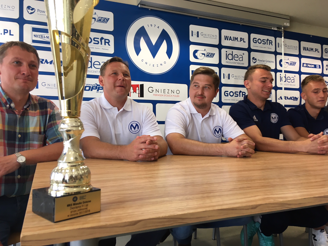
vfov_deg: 48.2
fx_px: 275
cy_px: 123
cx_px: 164
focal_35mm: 29
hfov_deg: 61.7
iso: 32
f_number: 2.2
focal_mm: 4.15
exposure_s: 1/33
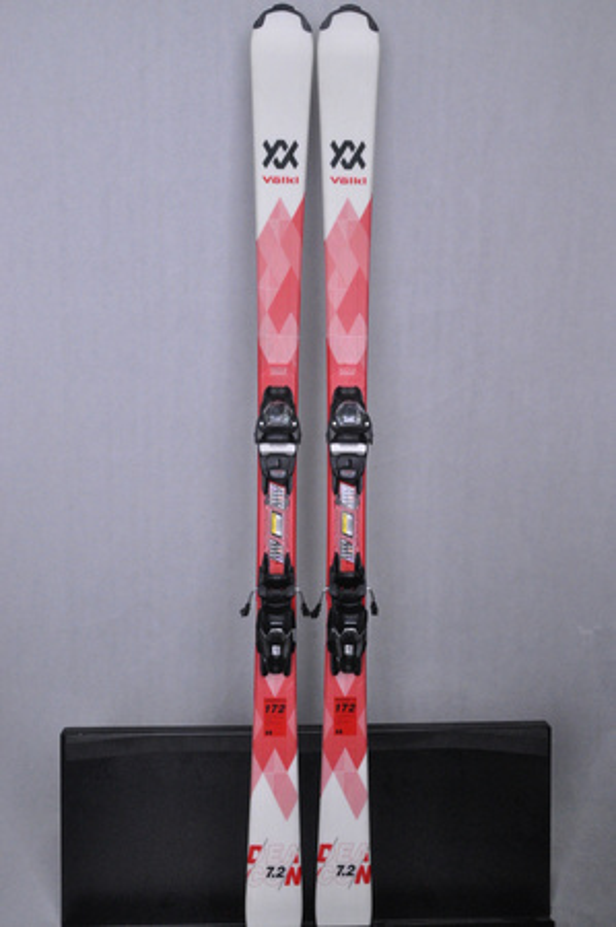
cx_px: 308
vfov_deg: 57.3
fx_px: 849
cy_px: 464
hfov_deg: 39.9
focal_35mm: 33
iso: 3200
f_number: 9.5
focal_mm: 22
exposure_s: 1/125
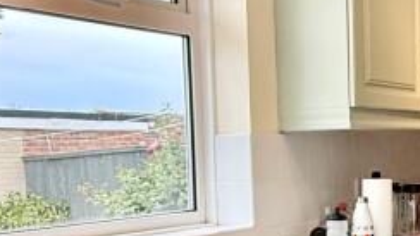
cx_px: 401
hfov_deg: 30.9
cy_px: 205
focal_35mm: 64
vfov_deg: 18.5
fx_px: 712
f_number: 2.2
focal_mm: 2.22
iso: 160
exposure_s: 1/99
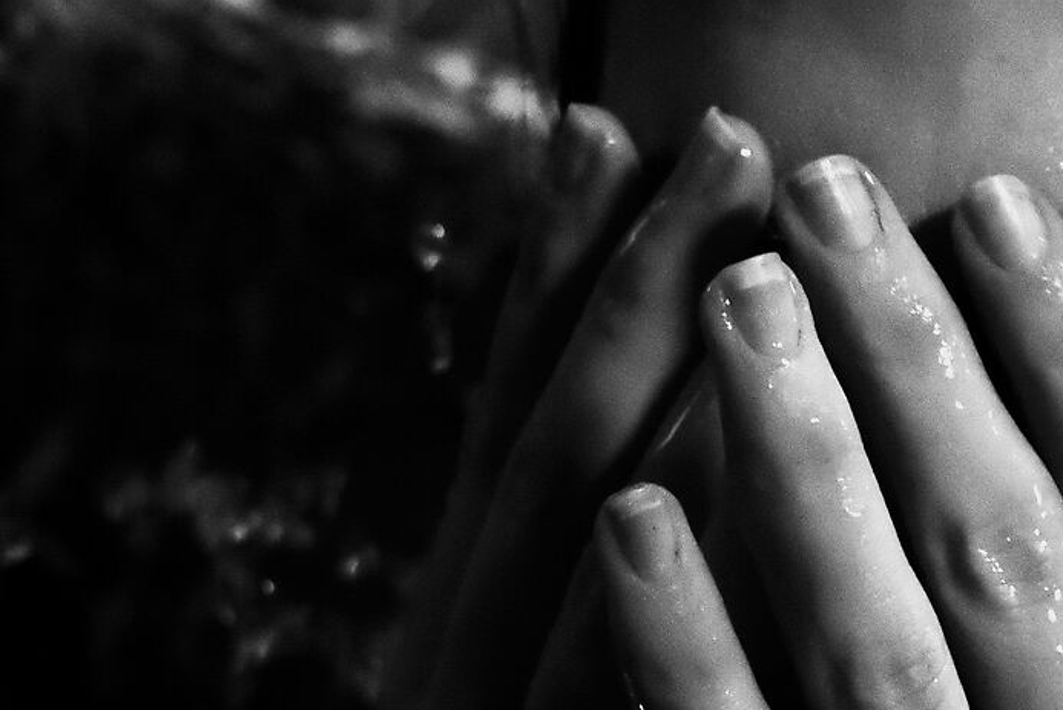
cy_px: 859
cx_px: 1154
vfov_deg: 7.6
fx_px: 5318
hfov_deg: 11.3
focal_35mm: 180
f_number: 5
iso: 2000
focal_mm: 52
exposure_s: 1/160
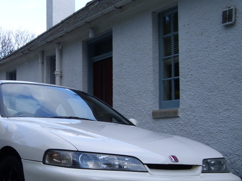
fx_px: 371
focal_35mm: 53
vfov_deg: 27.3
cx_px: 48
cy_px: 125
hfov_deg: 35.0
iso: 50
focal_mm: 6.3
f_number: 3.5
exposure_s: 1/296
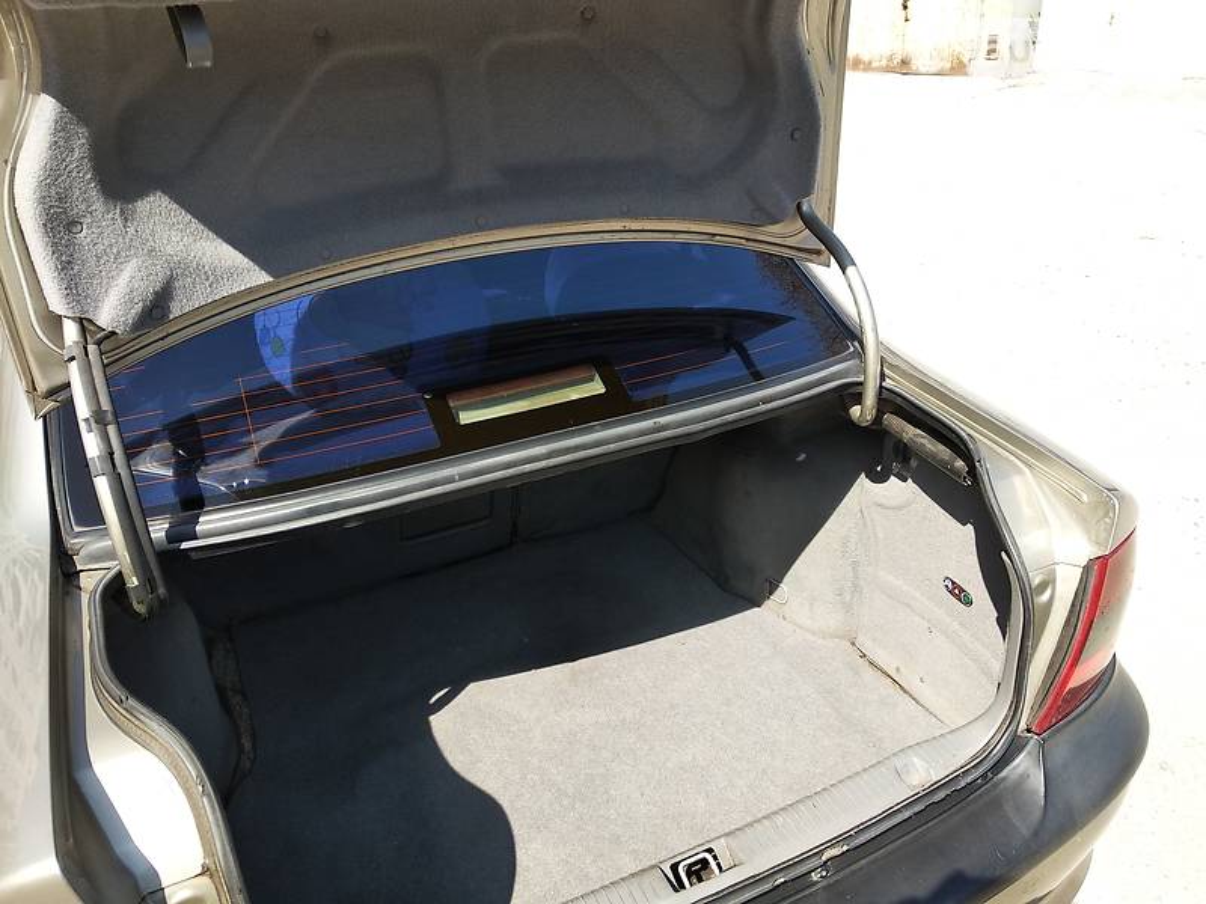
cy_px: 452
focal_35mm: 26
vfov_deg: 53.1
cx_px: 603
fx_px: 906
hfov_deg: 67.3
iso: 100
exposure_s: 1/373
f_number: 2.2
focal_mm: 3.8
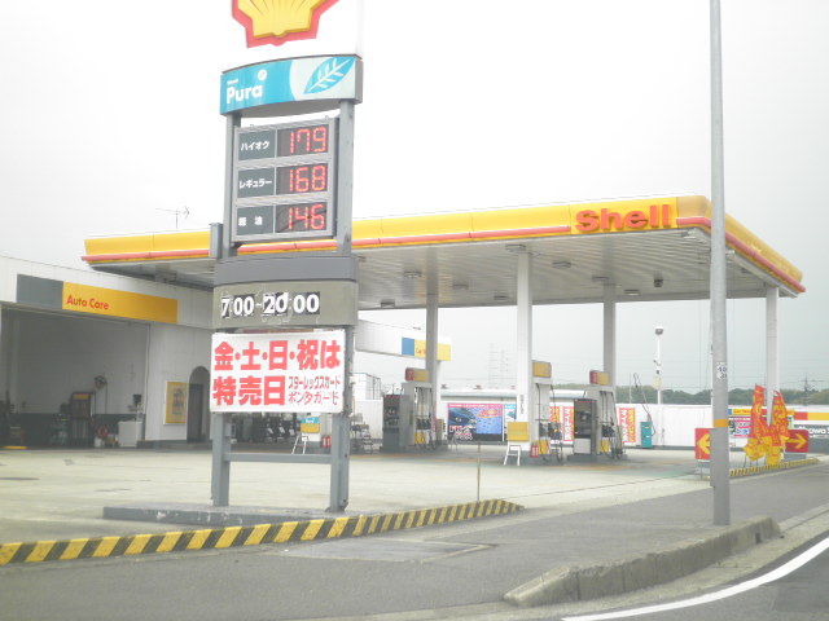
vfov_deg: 30.9
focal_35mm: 47
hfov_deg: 40.4
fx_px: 1126
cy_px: 310
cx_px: 414
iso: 64
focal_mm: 8.3
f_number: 3.4
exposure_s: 1/160
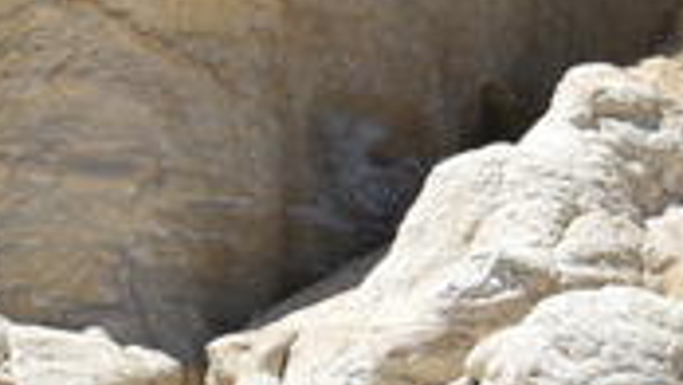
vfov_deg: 0.8
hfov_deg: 1.5
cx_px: -90
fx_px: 26594
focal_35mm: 1468
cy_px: 12
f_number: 7.1
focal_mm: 190
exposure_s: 1/400
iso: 100
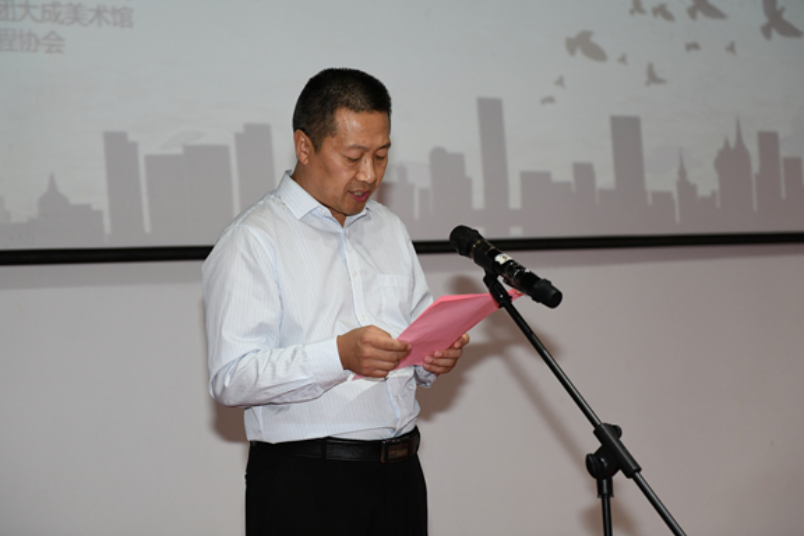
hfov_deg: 25.7
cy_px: 244
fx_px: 1764
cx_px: 388
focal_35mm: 79
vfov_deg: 17.3
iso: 1000
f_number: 3.2
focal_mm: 70
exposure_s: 1/250
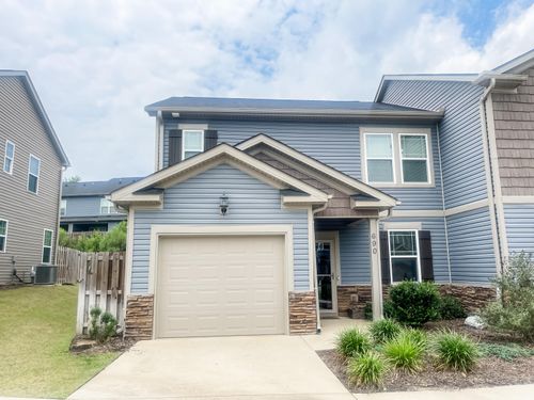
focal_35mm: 26
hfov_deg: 67.3
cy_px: 200
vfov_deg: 53.1
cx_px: 267
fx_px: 401
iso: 32
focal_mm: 5.1
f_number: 1.6
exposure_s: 1/4700
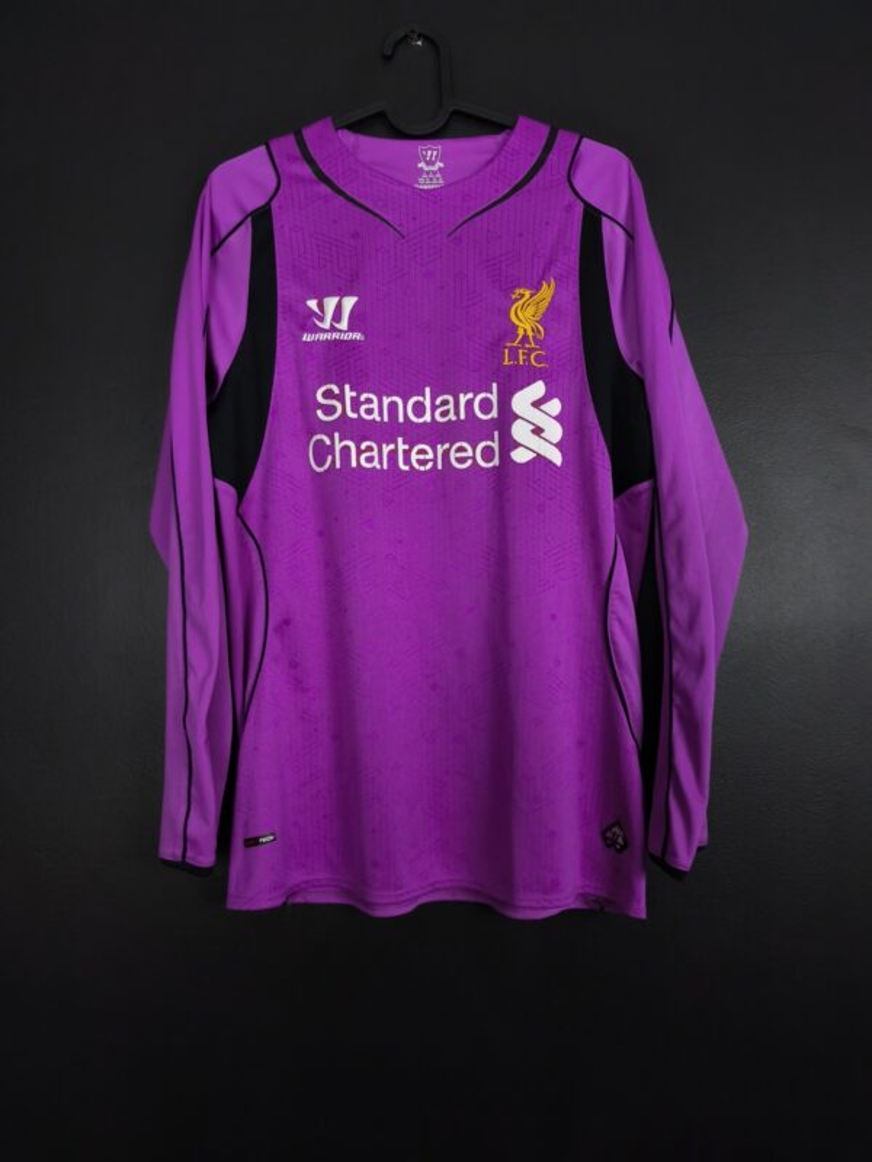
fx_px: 773
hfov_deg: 58.9
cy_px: 581
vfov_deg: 73.9
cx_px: 436
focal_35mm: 23
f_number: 1.6
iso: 400
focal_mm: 6.57
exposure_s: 1/125
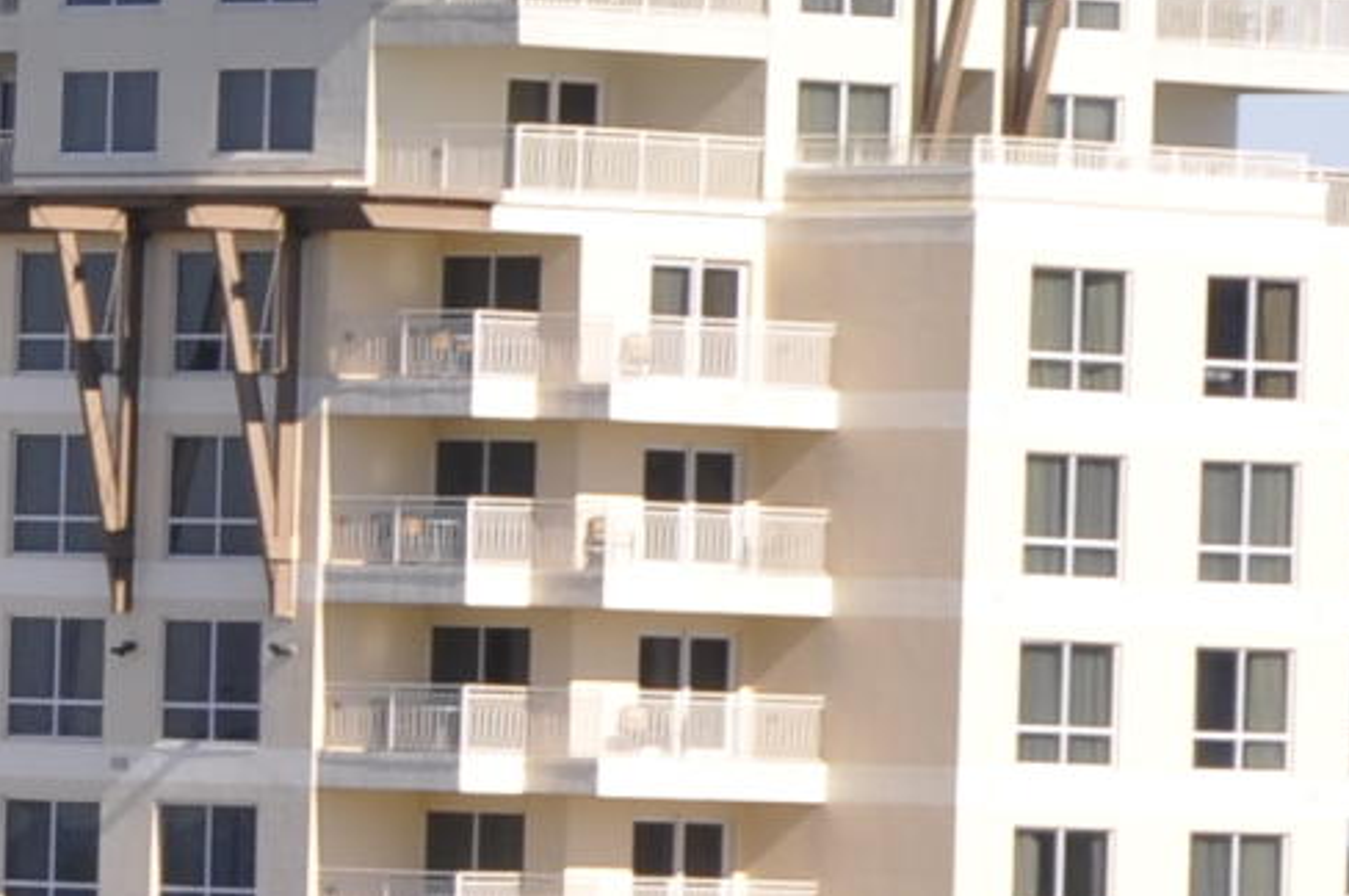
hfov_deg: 4.2
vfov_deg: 2.9
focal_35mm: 480
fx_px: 17963
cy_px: 525
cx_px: -1722
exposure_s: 1/400
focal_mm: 52
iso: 200
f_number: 10
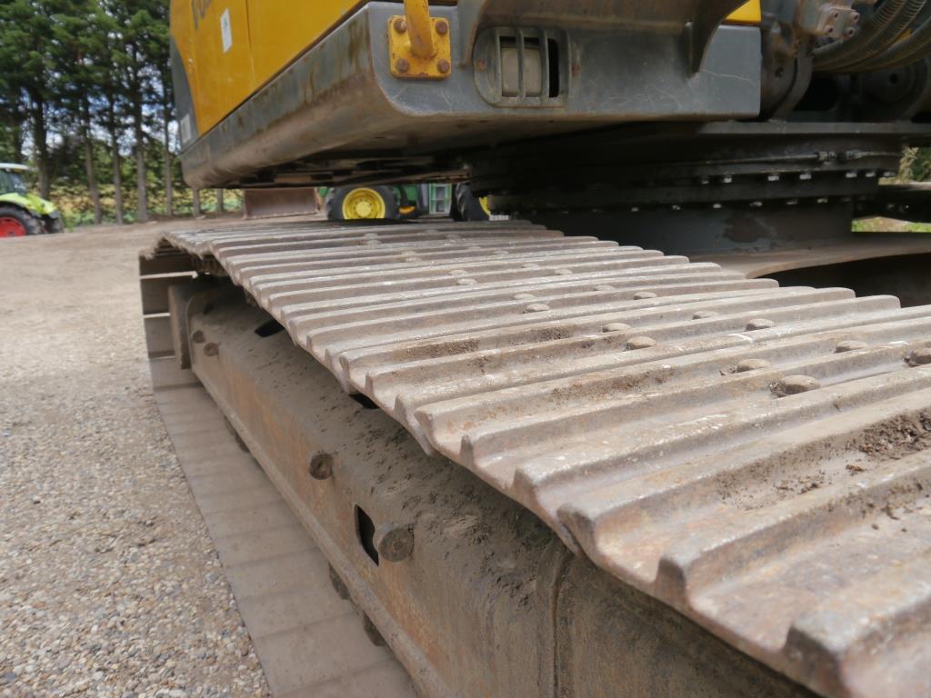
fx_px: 753
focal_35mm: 28
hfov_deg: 63.4
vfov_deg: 49.7
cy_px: 349
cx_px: 466
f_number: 5.6
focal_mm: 14
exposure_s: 1/320
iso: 160
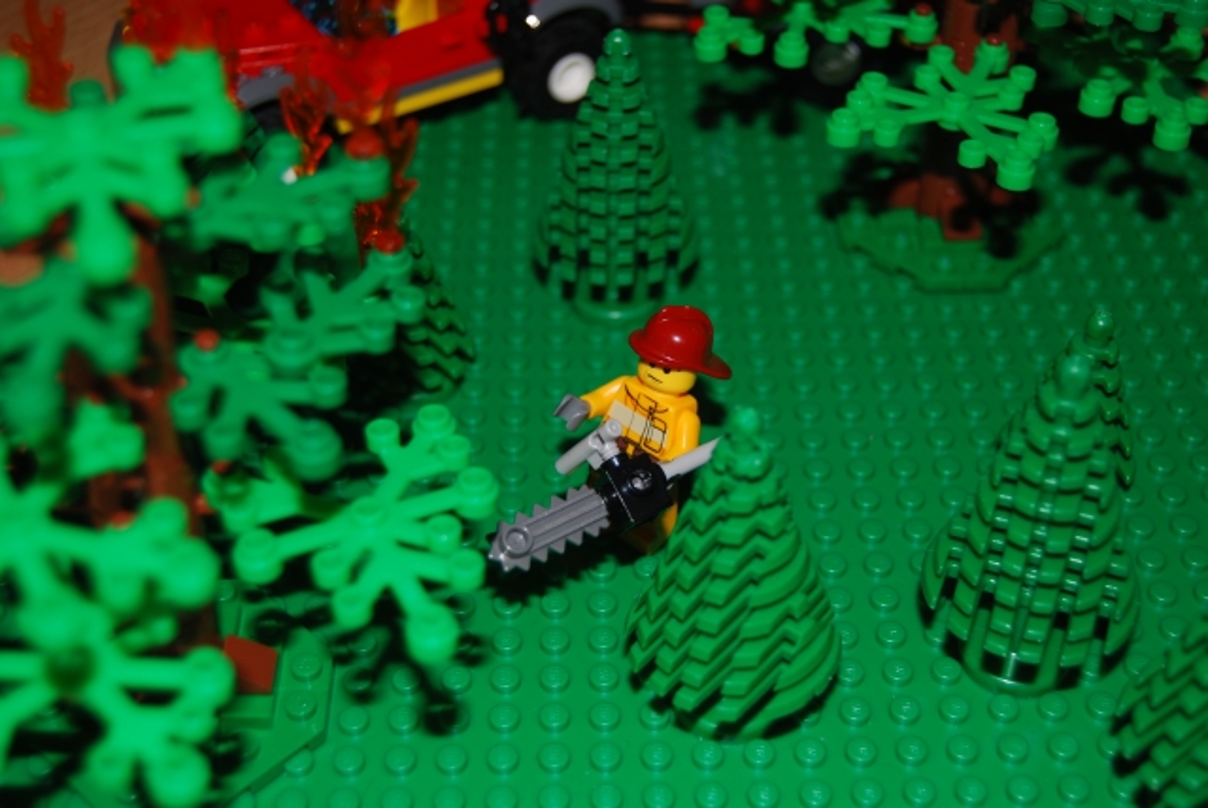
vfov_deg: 25.8
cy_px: 404
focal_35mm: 52
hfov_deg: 37.8
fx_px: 1763
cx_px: 604
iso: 100
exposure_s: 1/125
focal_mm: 35
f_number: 4.8
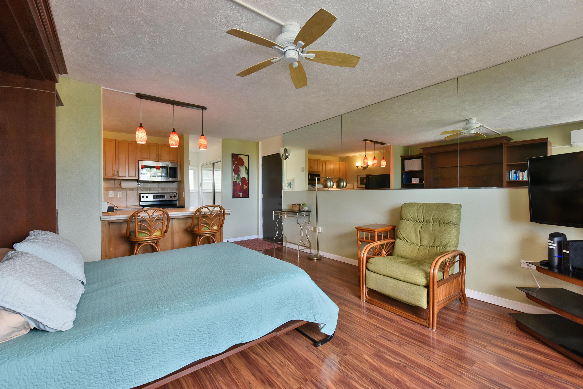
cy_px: 194
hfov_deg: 100.4
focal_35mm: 15
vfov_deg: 77.4
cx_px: 292
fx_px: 243
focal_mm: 15
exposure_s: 1/60
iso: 2800
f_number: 16
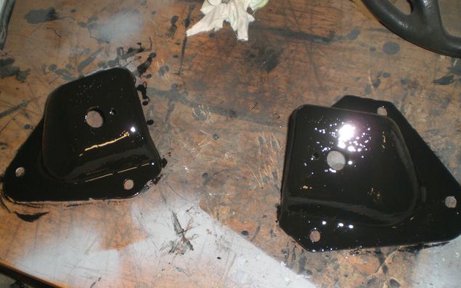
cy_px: 157
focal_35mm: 41
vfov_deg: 31.2
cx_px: 232
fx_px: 515
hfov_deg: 48.2
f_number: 3.1
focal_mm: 6.3
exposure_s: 1/60
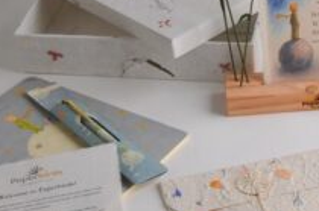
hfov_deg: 19.7
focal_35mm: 103
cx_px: 251
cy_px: 73
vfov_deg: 13.2
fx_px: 911
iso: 250
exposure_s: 1/200
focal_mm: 24
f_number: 13
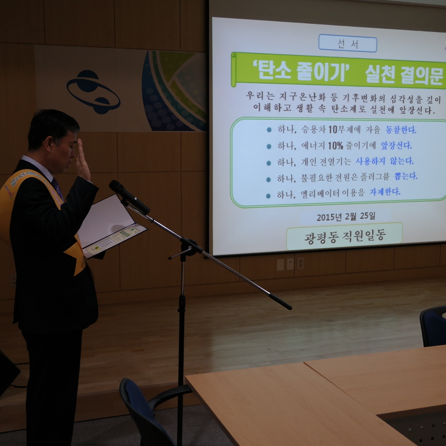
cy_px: 225
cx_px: 203
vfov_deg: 41.9
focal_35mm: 40
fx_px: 583
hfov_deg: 41.8
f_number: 3.5
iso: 200
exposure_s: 1/40
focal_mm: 20
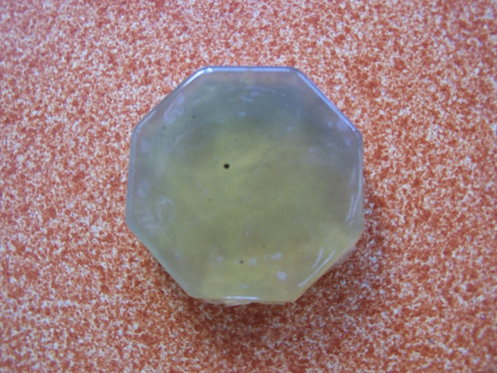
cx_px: 248
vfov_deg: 37.7
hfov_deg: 49.0
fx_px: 546
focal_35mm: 38
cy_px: 186
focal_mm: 6.3
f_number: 2.8
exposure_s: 1/30
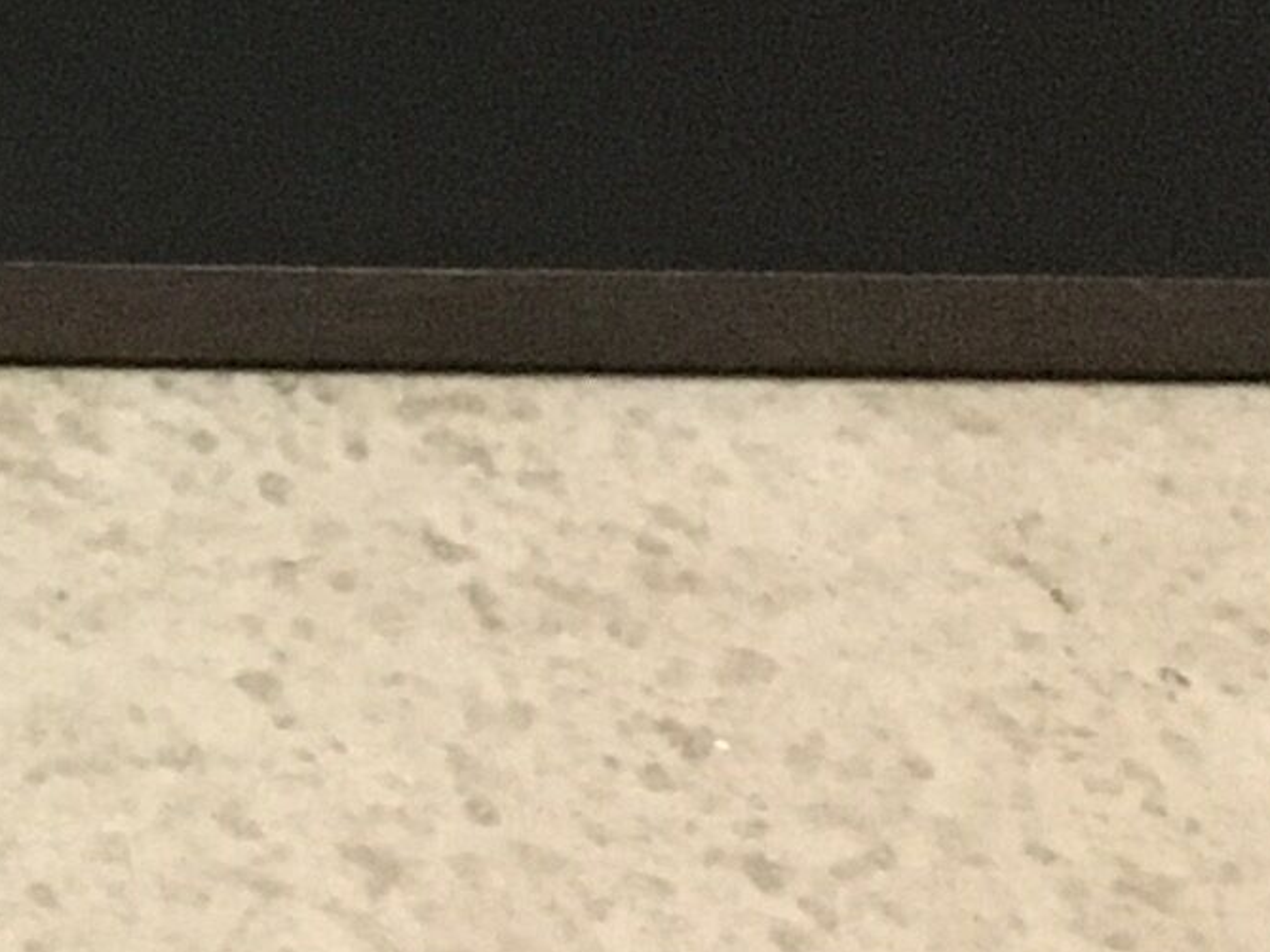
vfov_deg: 7.7
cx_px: -2232
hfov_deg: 9.4
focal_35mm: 175
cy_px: -1539
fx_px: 6420
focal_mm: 4.15
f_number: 2.2
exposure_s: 1/17
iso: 250
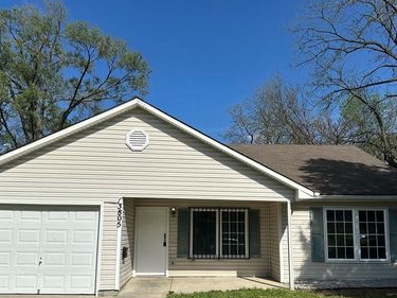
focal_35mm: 32
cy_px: 184
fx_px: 367
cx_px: 204
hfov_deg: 56.8
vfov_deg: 43.8
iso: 80
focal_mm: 6.86
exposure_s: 1/10753
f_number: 1.78
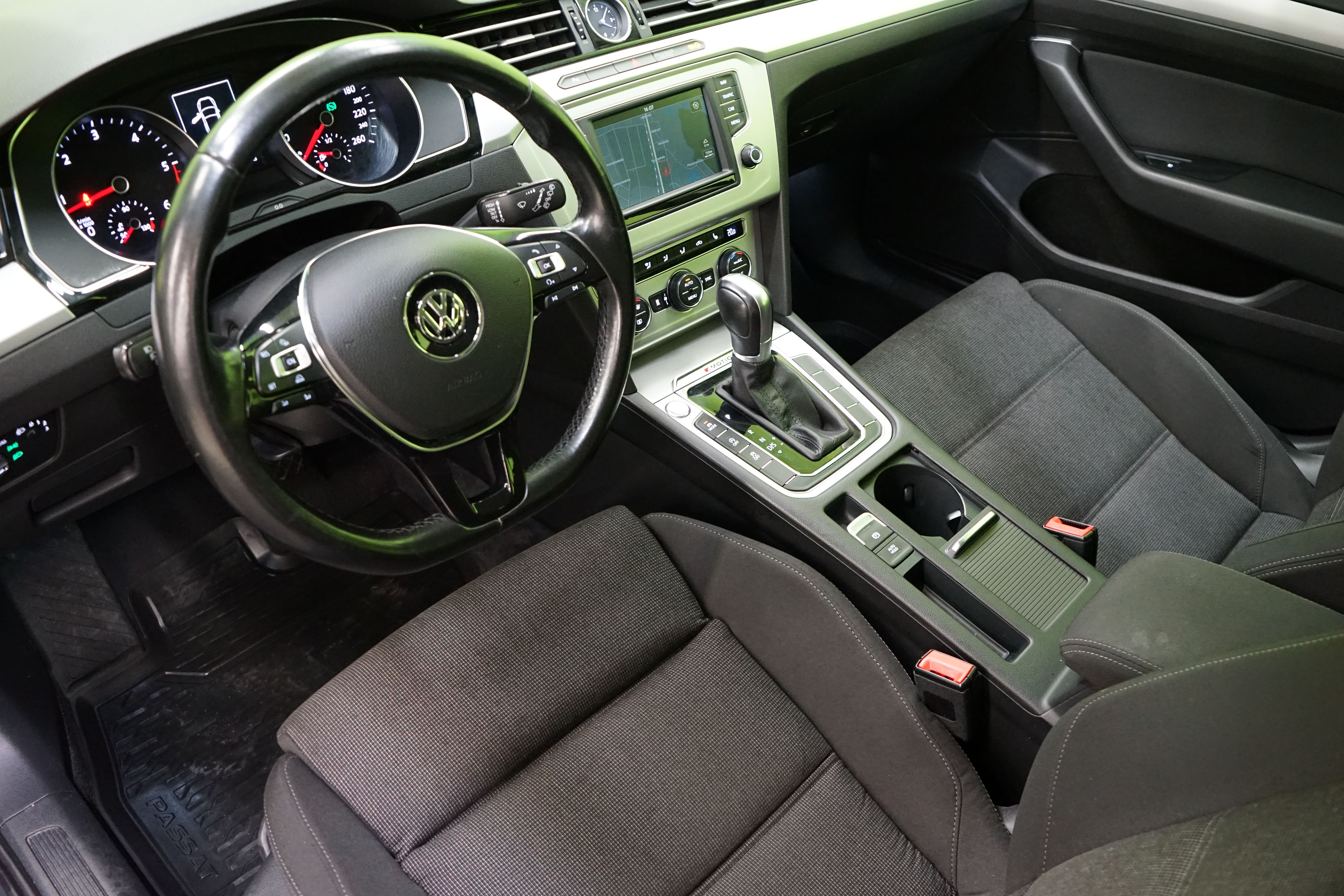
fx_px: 1307
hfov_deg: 54.4
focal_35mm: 35
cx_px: 672
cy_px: 448
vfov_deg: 37.9
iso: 5000
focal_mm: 35
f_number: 5.6
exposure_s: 1/25
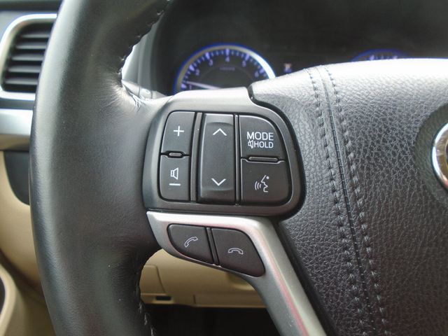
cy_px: 168
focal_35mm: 26
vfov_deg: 53.1
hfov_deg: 67.3
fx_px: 336
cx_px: 224
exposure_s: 1/30
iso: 100
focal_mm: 4.6
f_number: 3.2
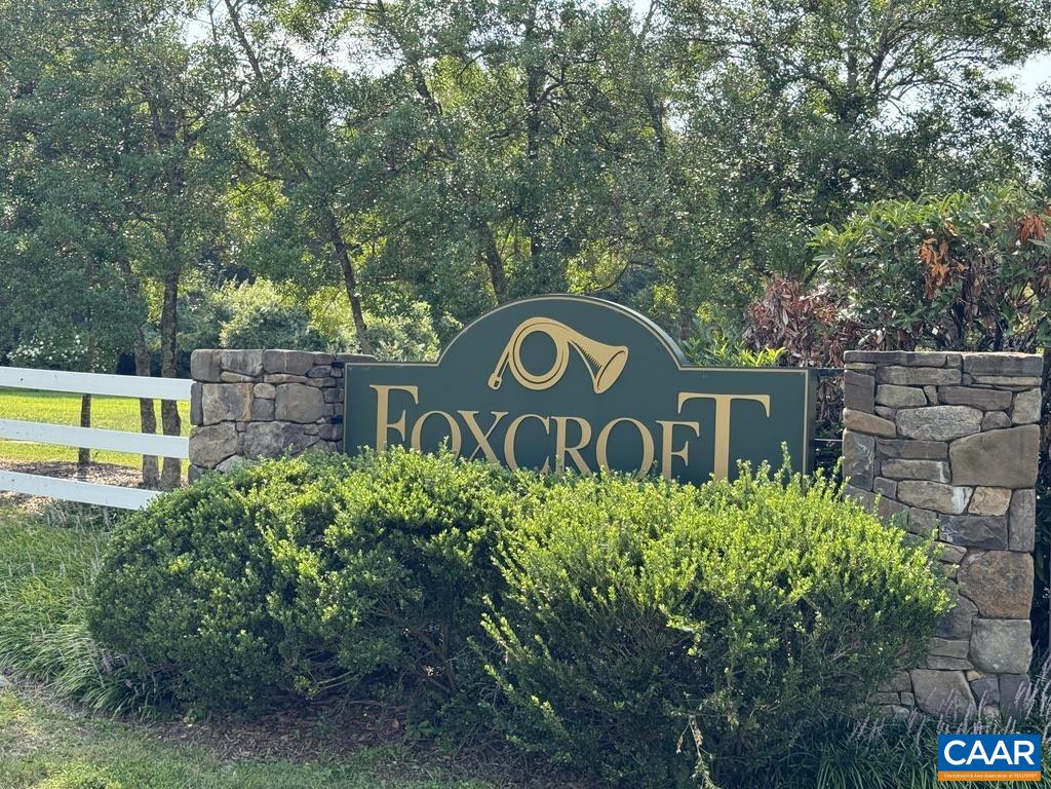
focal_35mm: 48
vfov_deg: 30.3
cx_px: 526
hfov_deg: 39.7
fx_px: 1457
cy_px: 394
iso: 64
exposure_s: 1/822
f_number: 1.78
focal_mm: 6.76
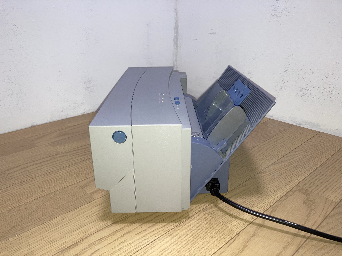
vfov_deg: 49.7
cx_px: 171
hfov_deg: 63.4
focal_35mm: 28
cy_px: 128
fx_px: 277
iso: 32
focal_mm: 3.99
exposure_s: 1/20
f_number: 1.8
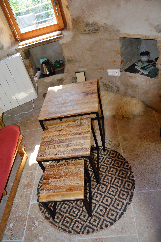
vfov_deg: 67.4
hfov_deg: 47.8
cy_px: 121
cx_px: 80
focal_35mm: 27
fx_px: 181
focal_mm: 18
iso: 200
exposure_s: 1/125
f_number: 4
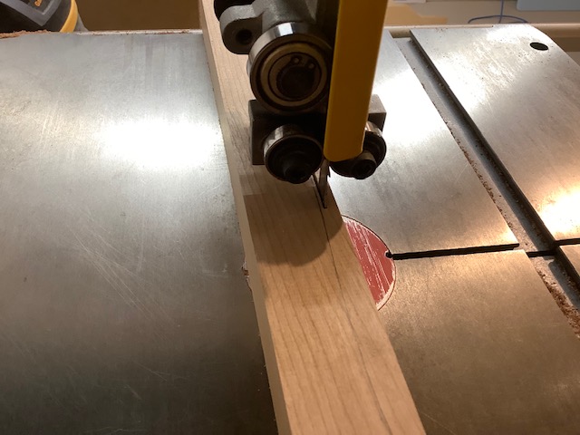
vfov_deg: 45.4
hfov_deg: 58.4
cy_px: 218
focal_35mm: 31
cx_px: 290
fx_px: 519
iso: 125
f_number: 2.4
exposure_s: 1/60
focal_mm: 3.3
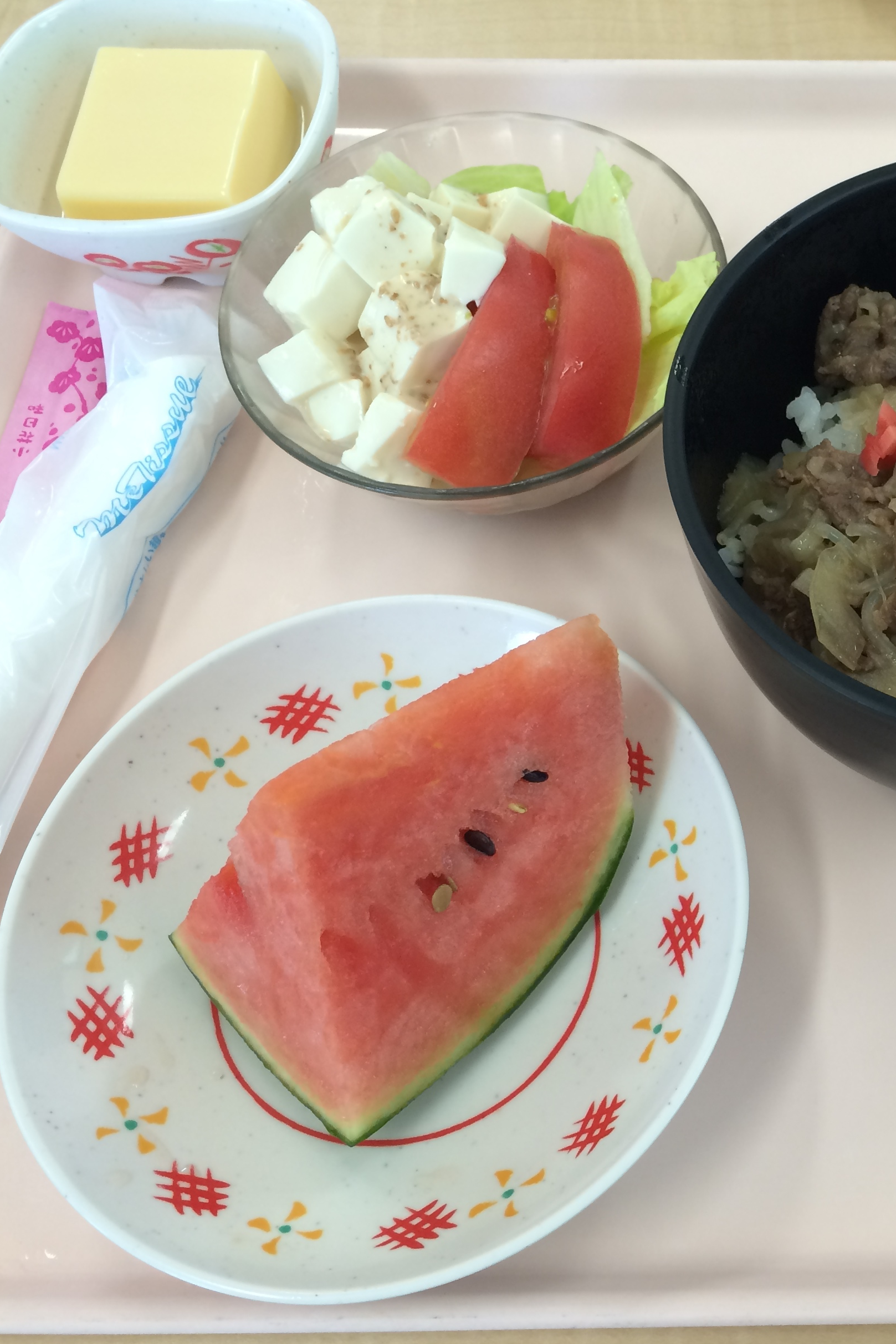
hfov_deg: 29.7
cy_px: 673
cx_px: 898
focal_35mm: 42
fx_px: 1568
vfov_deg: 46.4
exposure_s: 1/40
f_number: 2.2
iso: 40
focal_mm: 4.12
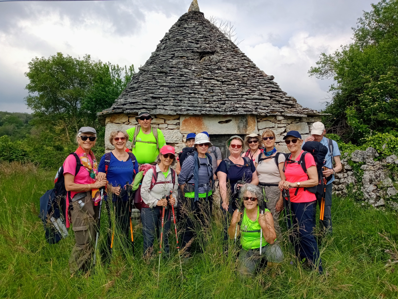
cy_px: 150
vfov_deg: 51.4
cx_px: 199
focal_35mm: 27
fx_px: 310
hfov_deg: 65.3
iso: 113
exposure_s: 1/1689
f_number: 2
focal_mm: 3.54
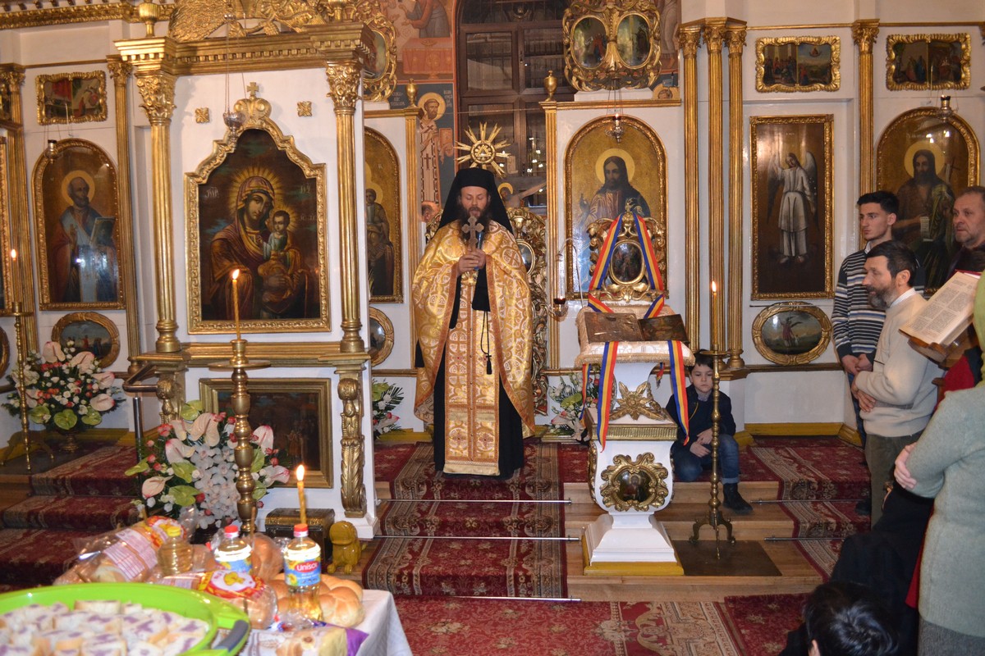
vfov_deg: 47.9
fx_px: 739
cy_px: 328
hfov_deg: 67.4
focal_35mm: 27
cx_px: 492
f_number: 3.5
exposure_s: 1/60
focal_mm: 18
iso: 2000
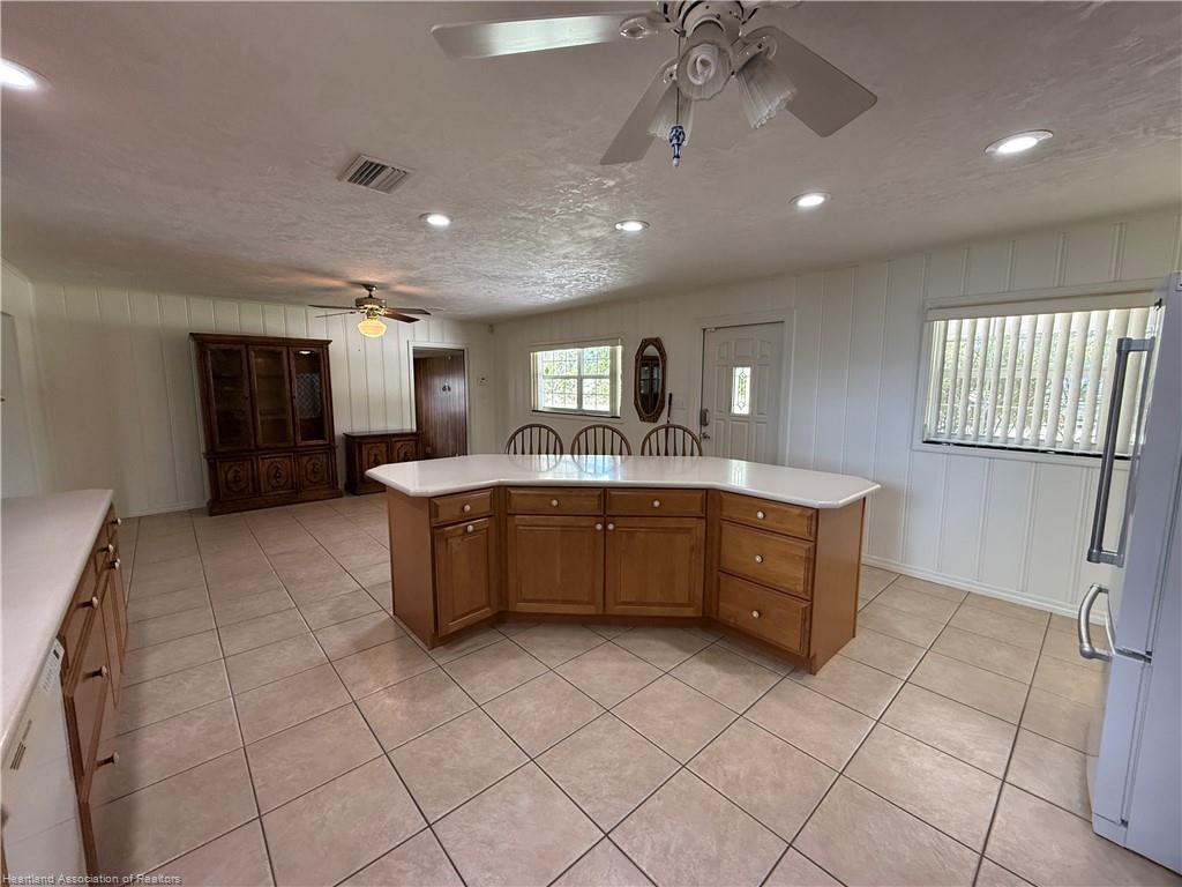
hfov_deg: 102.1
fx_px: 478
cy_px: 444
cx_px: 591
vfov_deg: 85.7
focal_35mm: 14
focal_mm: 2.22
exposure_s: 1/120
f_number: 2.2
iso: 250
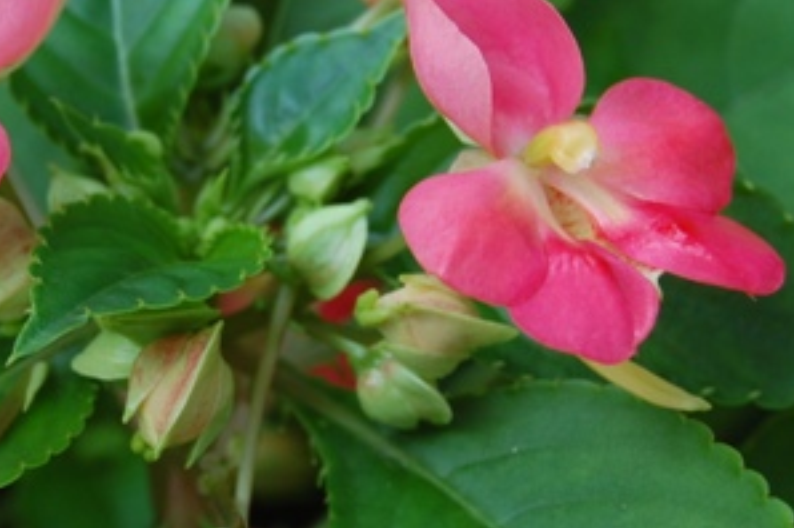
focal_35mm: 177
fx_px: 3901
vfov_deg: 7.7
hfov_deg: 11.6
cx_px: 101
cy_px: 224
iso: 200
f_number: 8
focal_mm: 55
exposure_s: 1/80
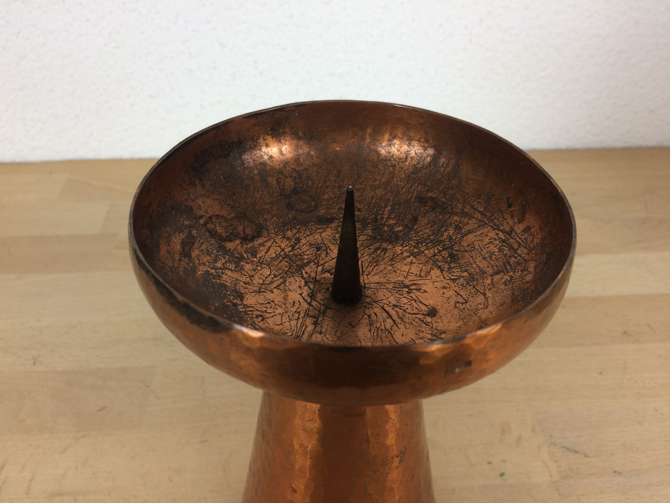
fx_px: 561
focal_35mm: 29
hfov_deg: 61.7
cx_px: 335
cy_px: 252
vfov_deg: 48.2
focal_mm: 4.15
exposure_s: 1/50
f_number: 2.2
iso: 40
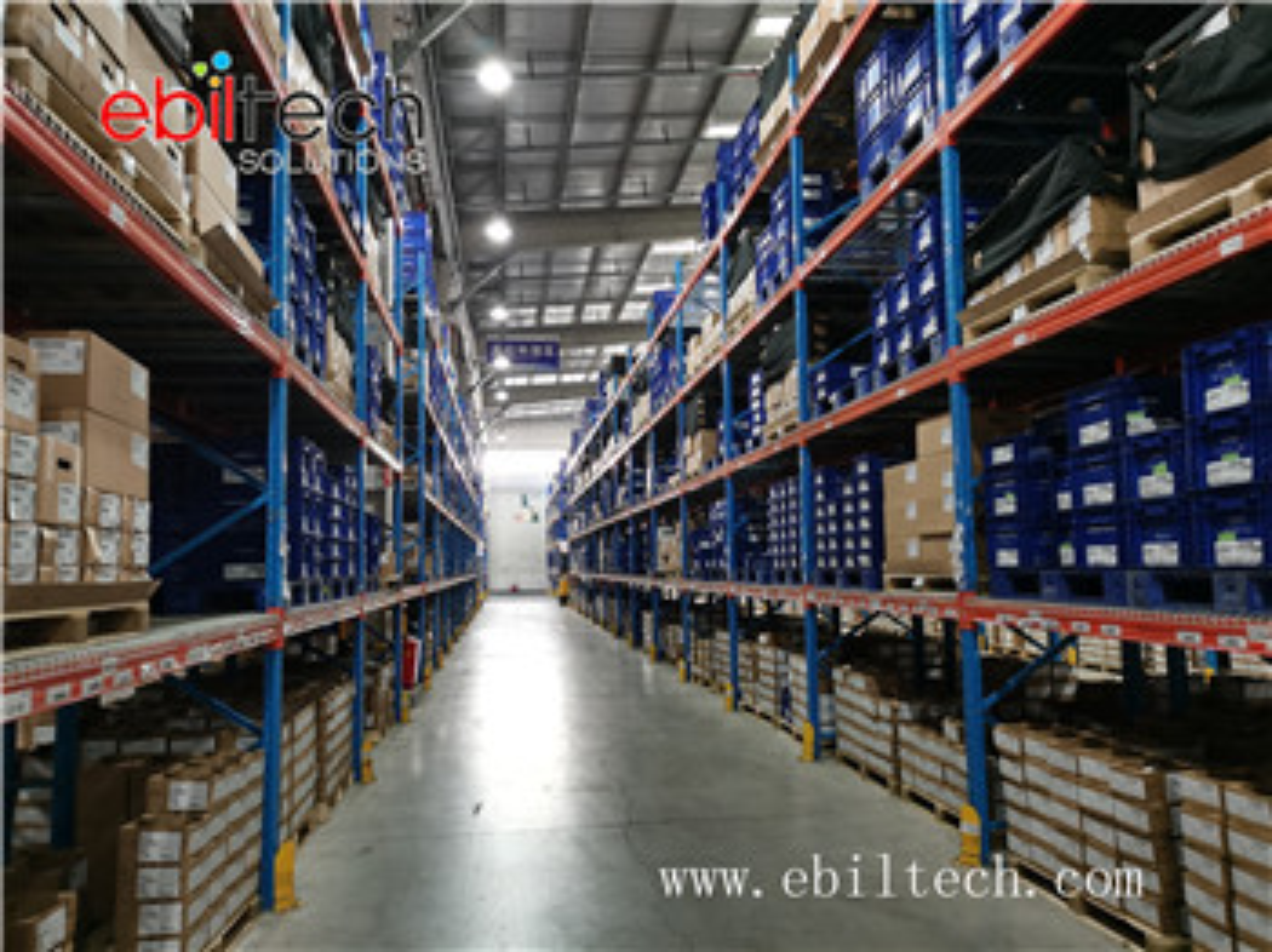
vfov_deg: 51.3
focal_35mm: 27
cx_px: 636
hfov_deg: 65.4
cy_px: 476
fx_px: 991
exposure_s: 1/33.3
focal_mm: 5.58
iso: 320
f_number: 1.8
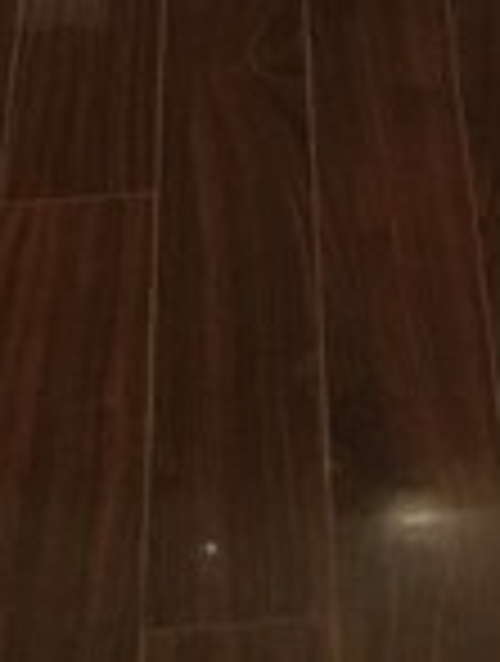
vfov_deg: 11.4
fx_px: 2896
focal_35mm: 151
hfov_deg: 9.8
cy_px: -793
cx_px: 541
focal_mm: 4.15
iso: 200
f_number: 2.2
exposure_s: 1/15
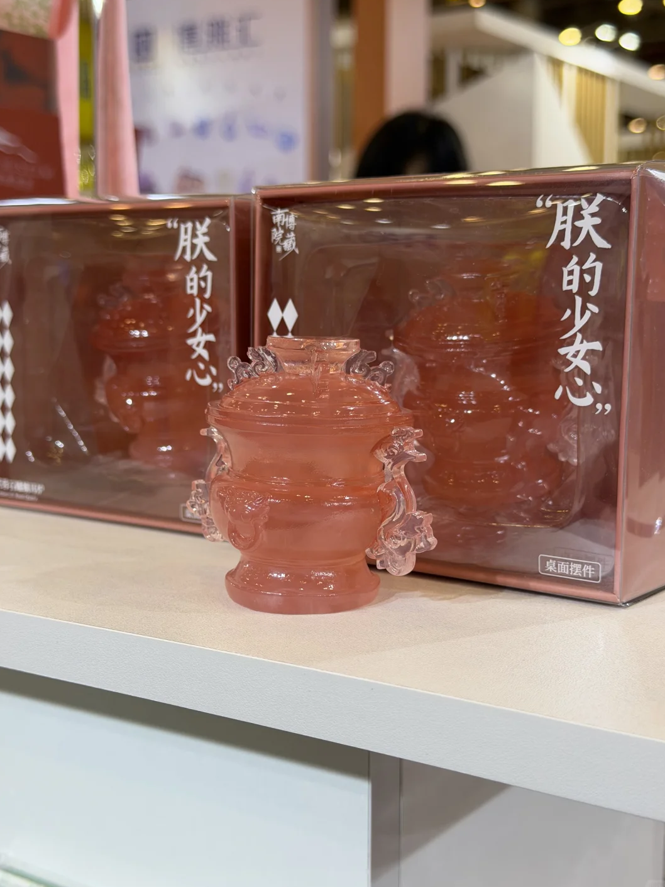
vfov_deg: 38.9
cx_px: 334
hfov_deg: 29.7
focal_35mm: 49
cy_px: 444
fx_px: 1255
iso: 50
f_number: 1.78
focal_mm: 6.76
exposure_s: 1/121
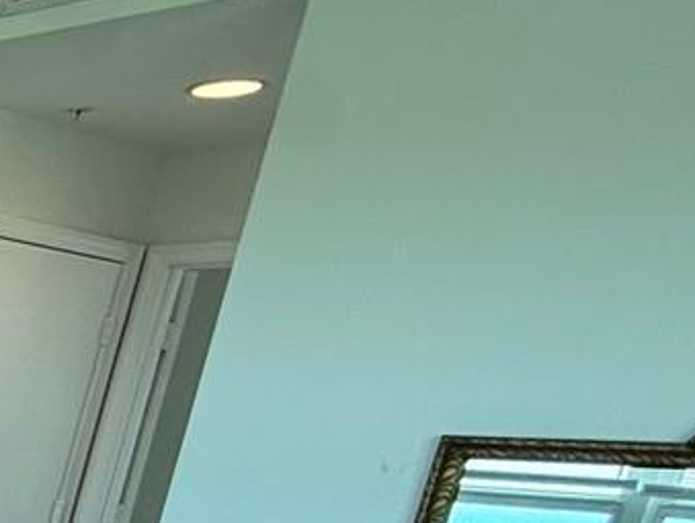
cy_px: 779
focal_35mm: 66
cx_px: -884
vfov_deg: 19.5
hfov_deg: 16.3
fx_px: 1327
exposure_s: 1/99
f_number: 2.2
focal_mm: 2.22
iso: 100
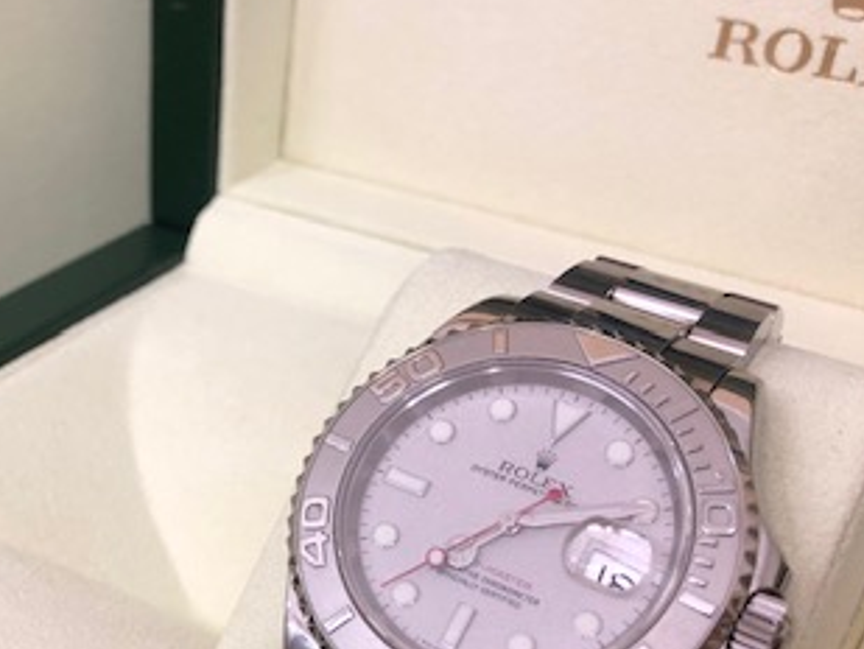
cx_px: 89
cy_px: 448
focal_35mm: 58
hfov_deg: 31.7
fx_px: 1448
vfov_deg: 25.1
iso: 40
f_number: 1.8
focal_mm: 3.99
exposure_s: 1/20
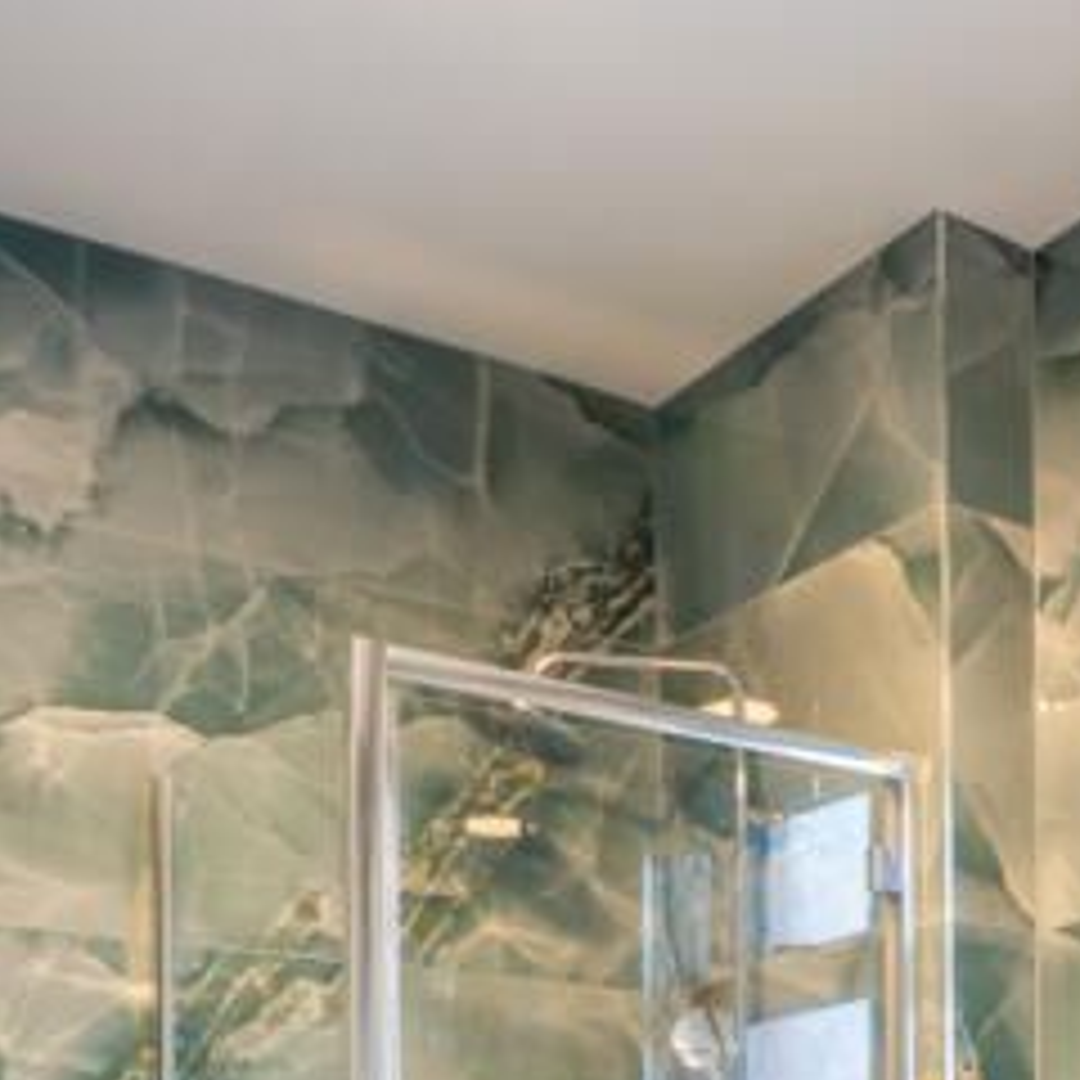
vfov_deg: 25.3
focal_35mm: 58
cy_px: 1420
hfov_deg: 27.9
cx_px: 1071
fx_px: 2047
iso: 400
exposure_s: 1/15
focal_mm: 16
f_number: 11
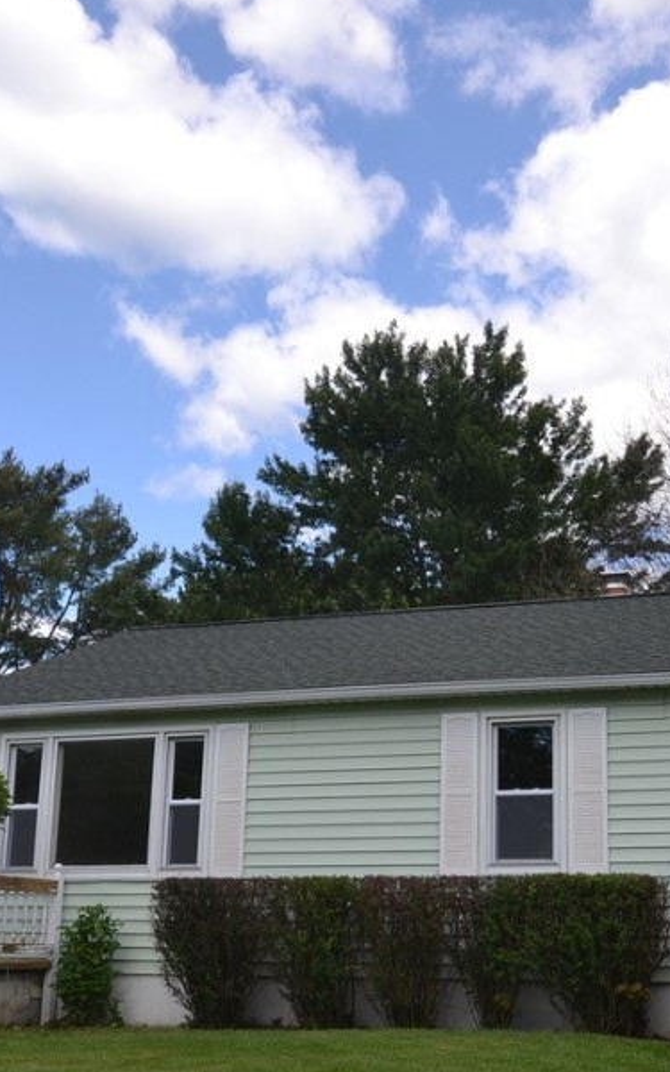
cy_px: 631
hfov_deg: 27.0
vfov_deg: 42.5
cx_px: 507
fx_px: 1373
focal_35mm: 47
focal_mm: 16
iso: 100
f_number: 8
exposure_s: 1/200
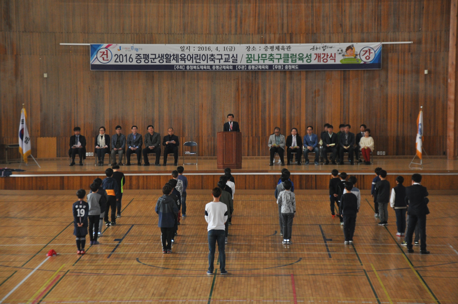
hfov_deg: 18.2
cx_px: 229
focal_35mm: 112
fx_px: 1429
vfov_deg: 12.1
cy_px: 152
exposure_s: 1/60
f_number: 5.3
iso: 800
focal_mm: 75
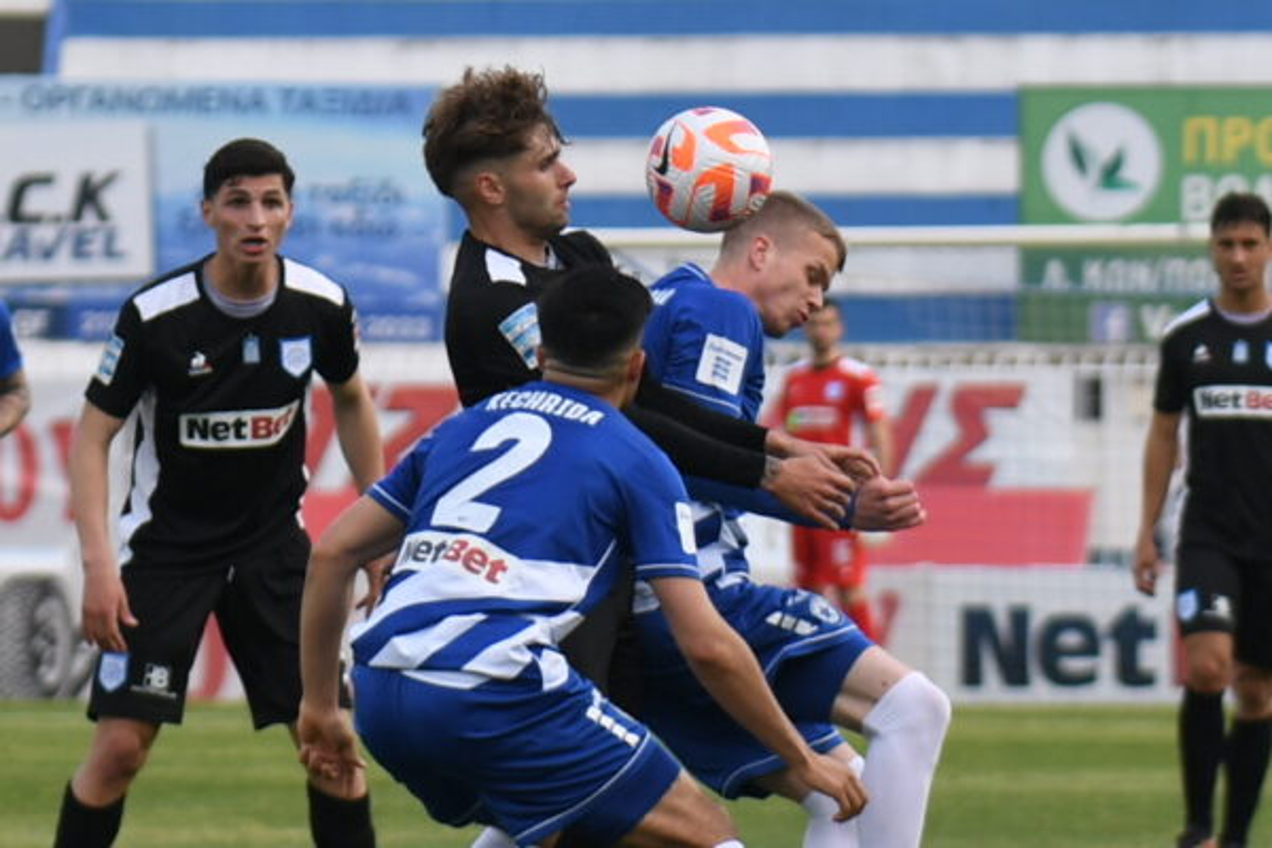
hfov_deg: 11.4
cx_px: 636
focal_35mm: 180
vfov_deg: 7.6
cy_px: 424
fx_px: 6360
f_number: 4
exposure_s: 1/1250
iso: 500
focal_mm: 120
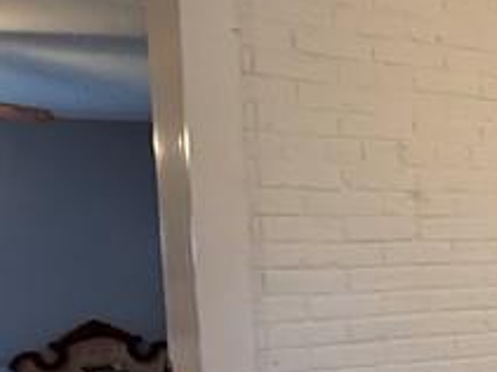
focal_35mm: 68
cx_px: 563
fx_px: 976
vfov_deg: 21.2
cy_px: 330
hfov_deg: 26.1
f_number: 2.2
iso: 250
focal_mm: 2.22
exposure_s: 1/60
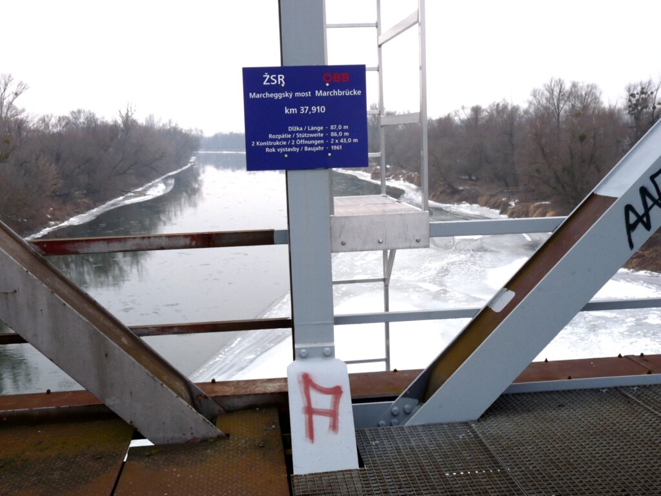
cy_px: 248
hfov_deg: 46.8
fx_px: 764
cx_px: 330
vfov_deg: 36.0
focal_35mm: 40
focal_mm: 7.2
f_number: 3
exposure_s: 1/80
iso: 100
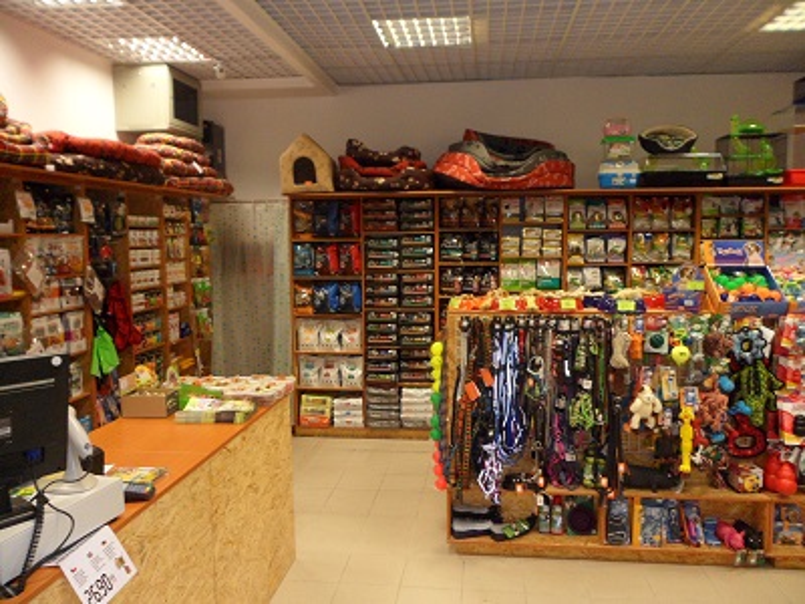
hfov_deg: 65.3
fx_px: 628
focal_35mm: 27
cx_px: 402
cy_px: 302
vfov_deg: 51.4
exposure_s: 1/45
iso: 200
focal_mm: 4.9
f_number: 3.5
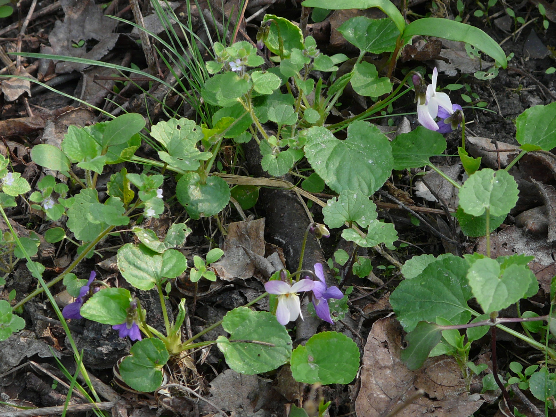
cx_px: 278
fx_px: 5814
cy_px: 208
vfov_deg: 4.1
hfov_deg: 5.5
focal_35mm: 362
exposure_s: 1/100
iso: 100
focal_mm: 37.2
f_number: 3.6
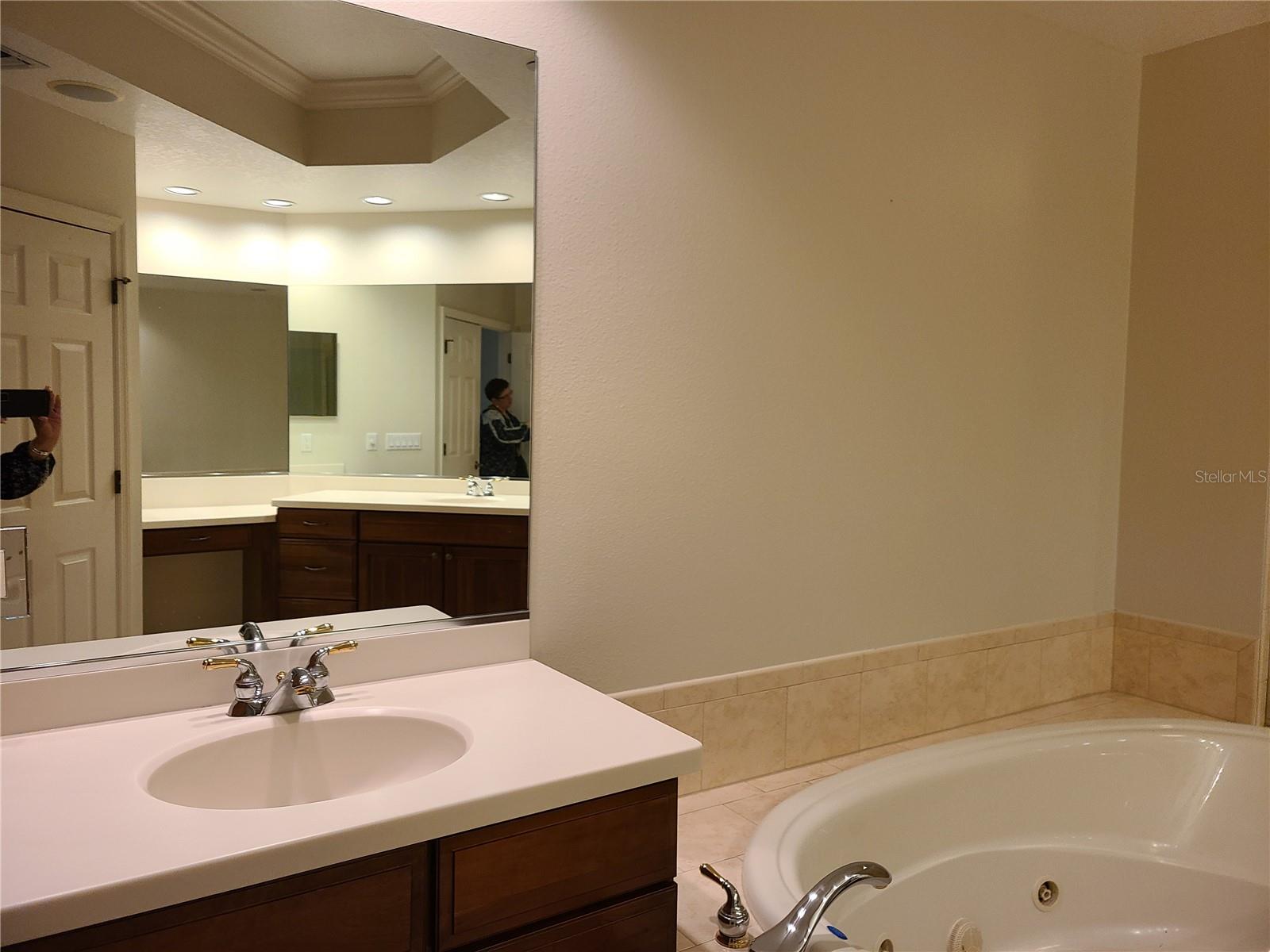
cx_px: 635
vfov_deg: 53.1
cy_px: 476
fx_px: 954
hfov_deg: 67.3
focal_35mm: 26
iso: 125
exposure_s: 1/60
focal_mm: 5.4
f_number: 1.8
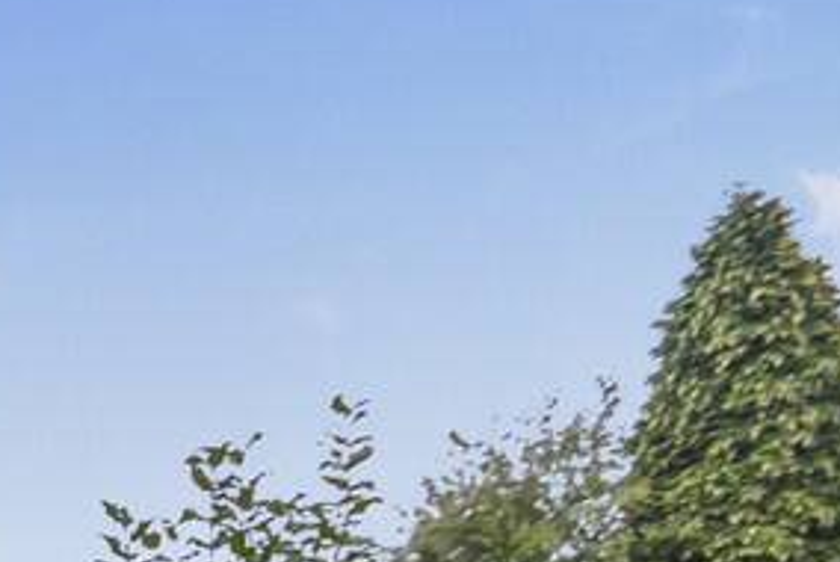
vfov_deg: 22.0
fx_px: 1261
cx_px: -417
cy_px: 776
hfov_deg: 26.6
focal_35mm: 54
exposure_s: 1/125
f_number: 5.6
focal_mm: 10
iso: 180
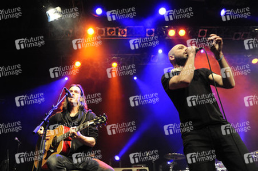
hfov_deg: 65.5
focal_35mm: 28
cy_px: 86
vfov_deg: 46.3
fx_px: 201
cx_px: 129
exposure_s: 1/100
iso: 4000
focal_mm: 28
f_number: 4
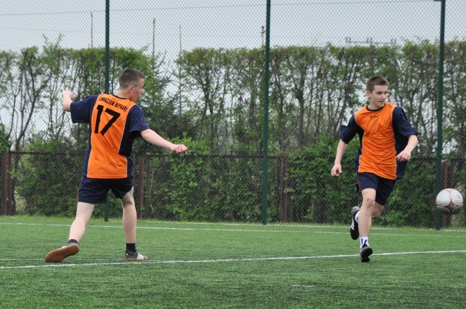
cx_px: 233
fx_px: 1648
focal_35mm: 128
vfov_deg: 10.7
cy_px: 154
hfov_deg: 16.1
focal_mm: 85
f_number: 5.6
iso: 1250
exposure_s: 1/2000
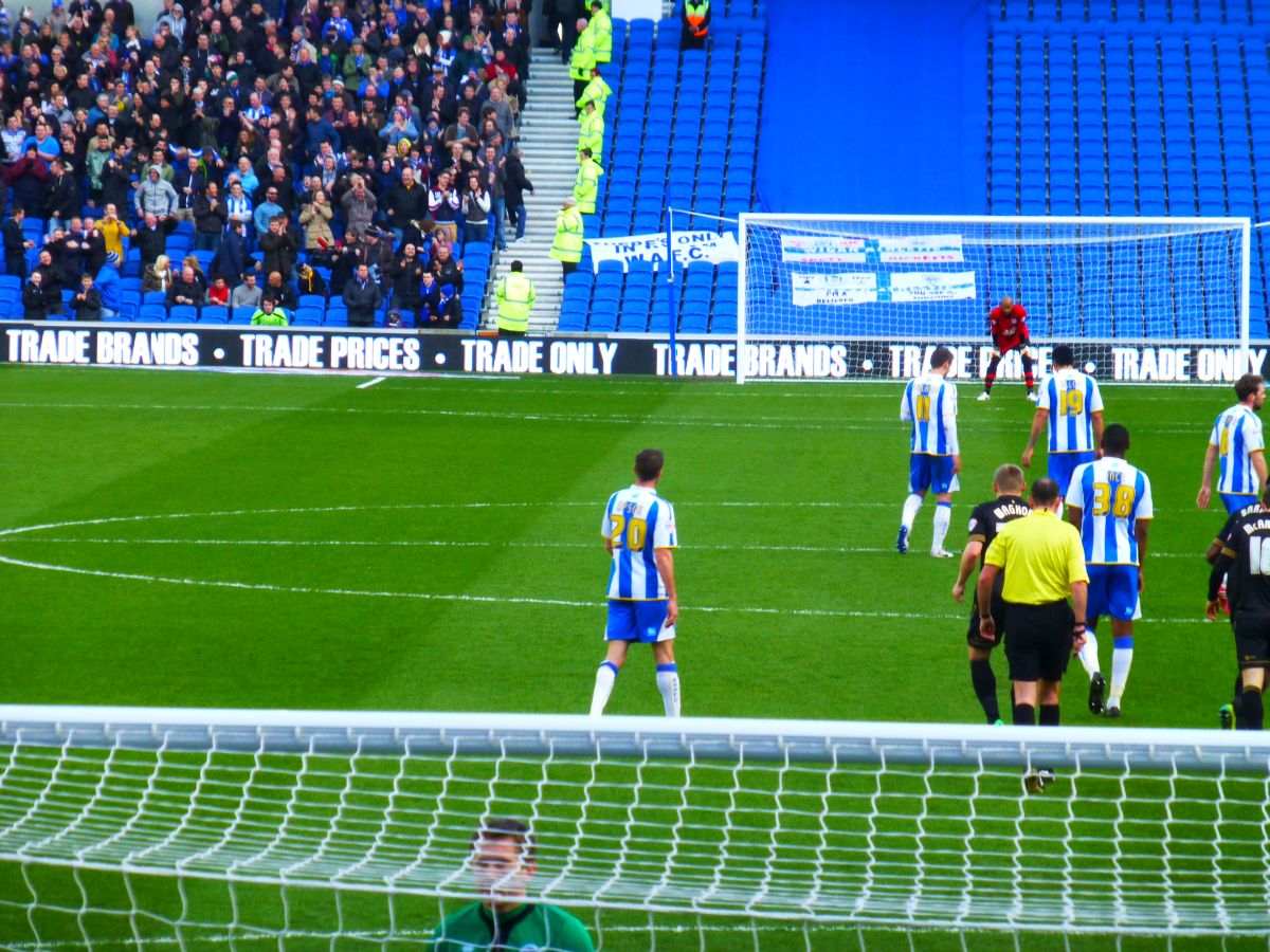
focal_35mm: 231
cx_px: 635
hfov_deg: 8.6
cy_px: 476
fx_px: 8475
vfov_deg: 6.4
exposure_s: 1/80
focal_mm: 41.3
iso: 200
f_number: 5.6
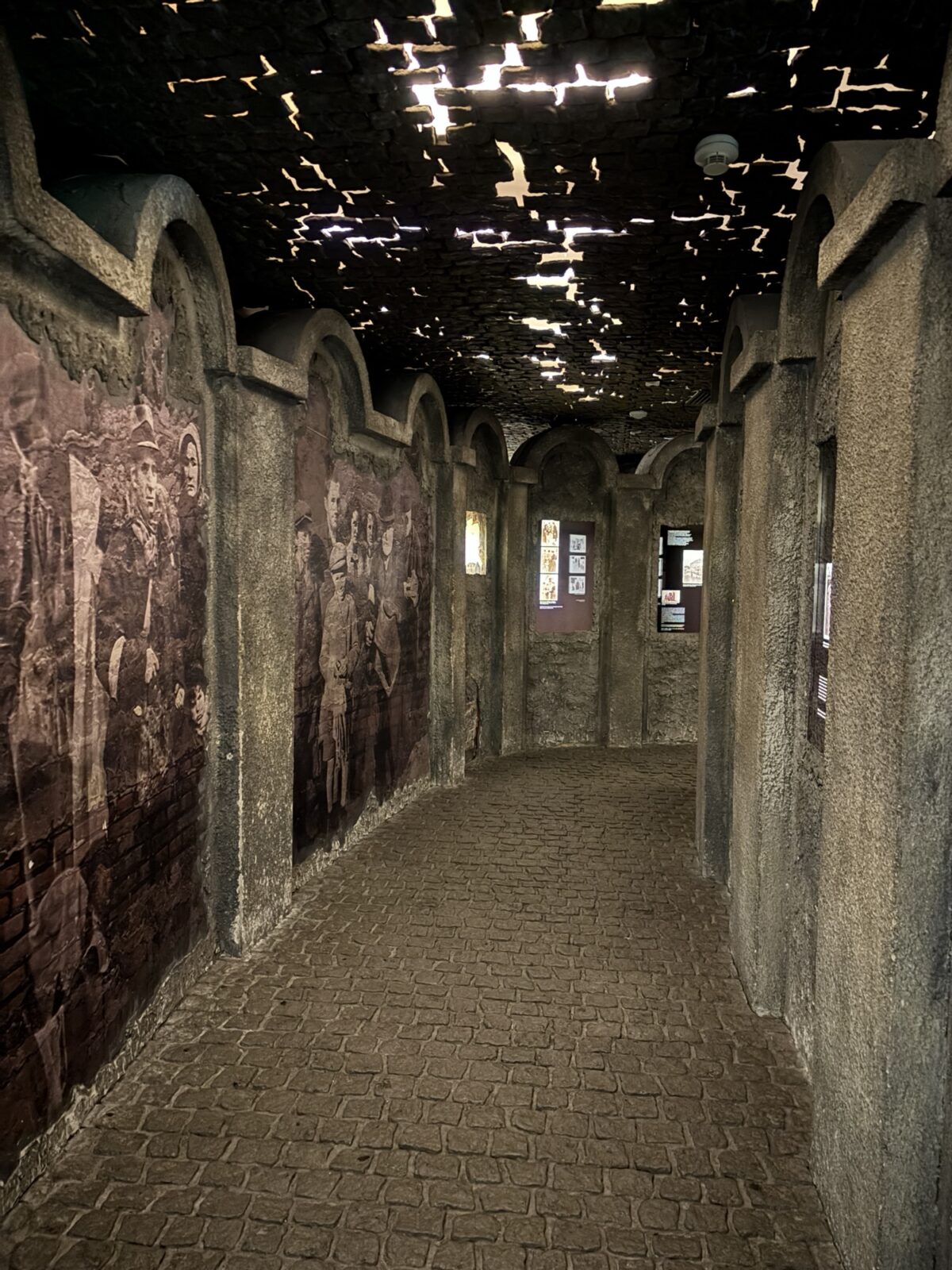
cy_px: 635
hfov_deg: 53.1
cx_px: 476
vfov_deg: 67.3
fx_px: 953
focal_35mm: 26
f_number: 1.6
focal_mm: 5.96
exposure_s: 1/9
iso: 1600
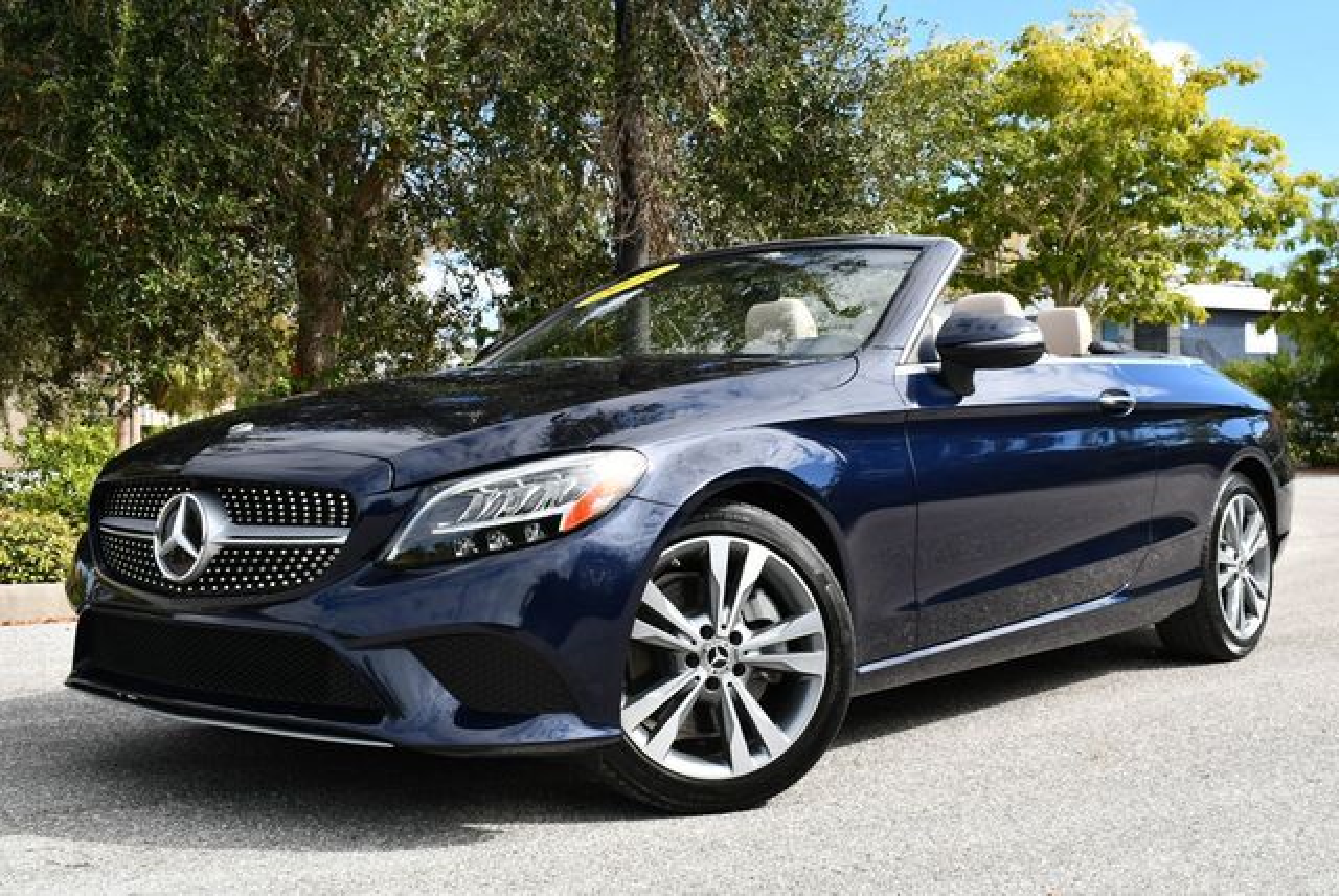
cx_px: 670
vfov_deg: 30.6
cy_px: 448
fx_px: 1638
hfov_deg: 44.5
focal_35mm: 44
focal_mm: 22
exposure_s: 1/250
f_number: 8
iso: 140
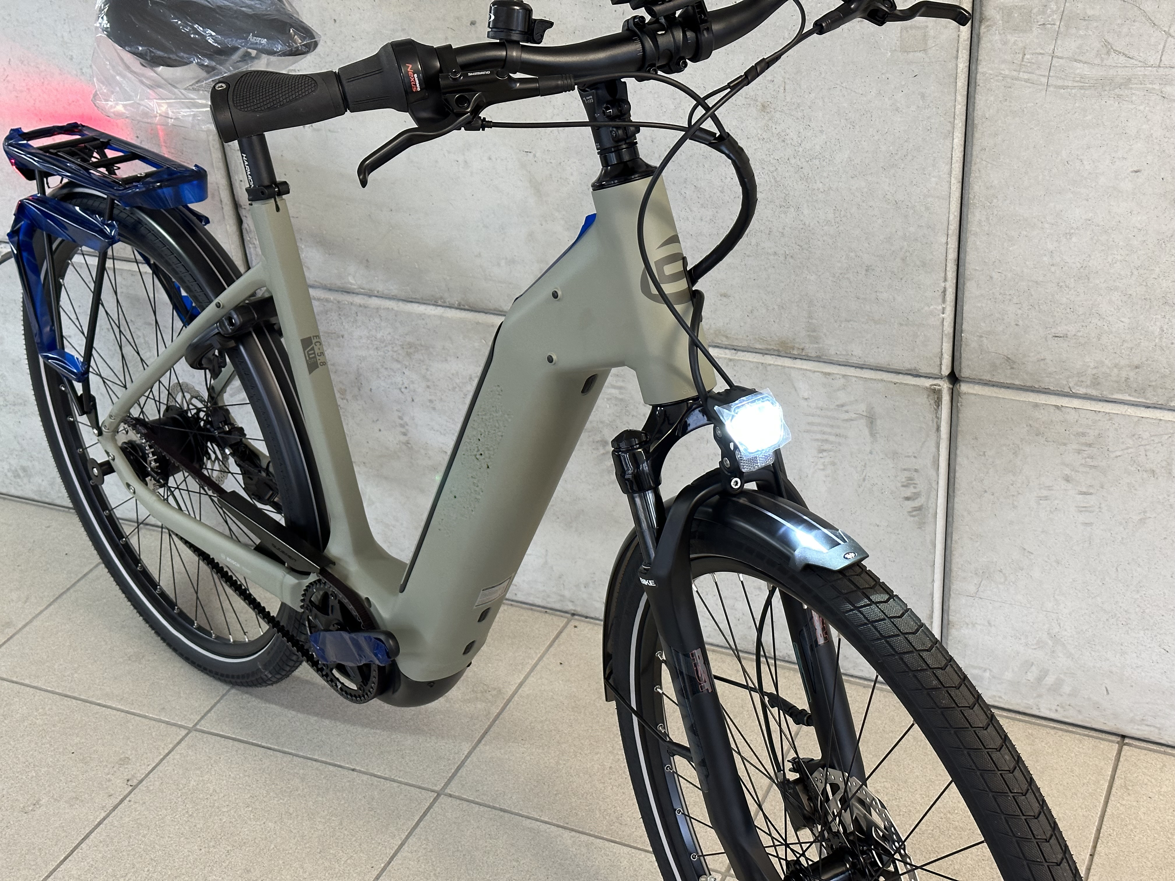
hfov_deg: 39.7
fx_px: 1629
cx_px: 588
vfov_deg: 30.3
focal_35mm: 48
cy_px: 440
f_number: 1.78
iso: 200
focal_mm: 6.86
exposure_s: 1/33
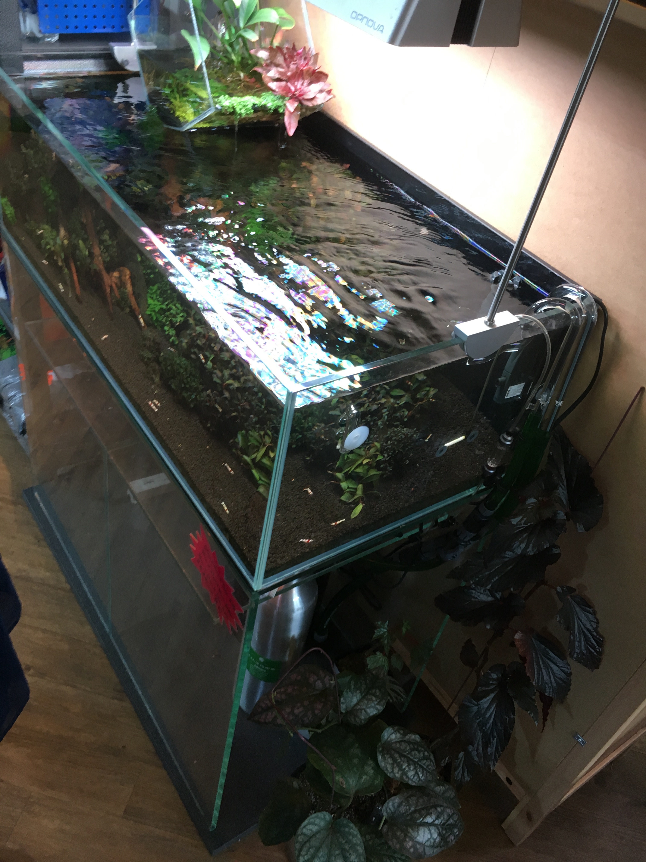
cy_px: 431
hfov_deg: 48.2
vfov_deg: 61.7
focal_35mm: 29
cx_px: 323
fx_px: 722
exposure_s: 1/33
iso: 80
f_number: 2.2
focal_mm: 4.15
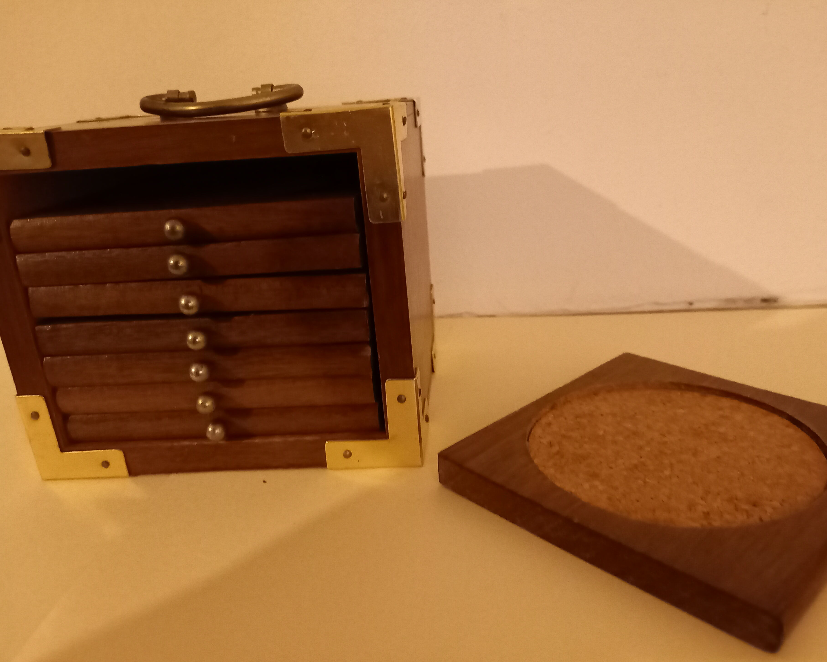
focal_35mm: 27
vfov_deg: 53.2
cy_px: 338
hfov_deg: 64.0
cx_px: 431
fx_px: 661
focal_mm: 4.6
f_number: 2
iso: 1250
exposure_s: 1/16.7
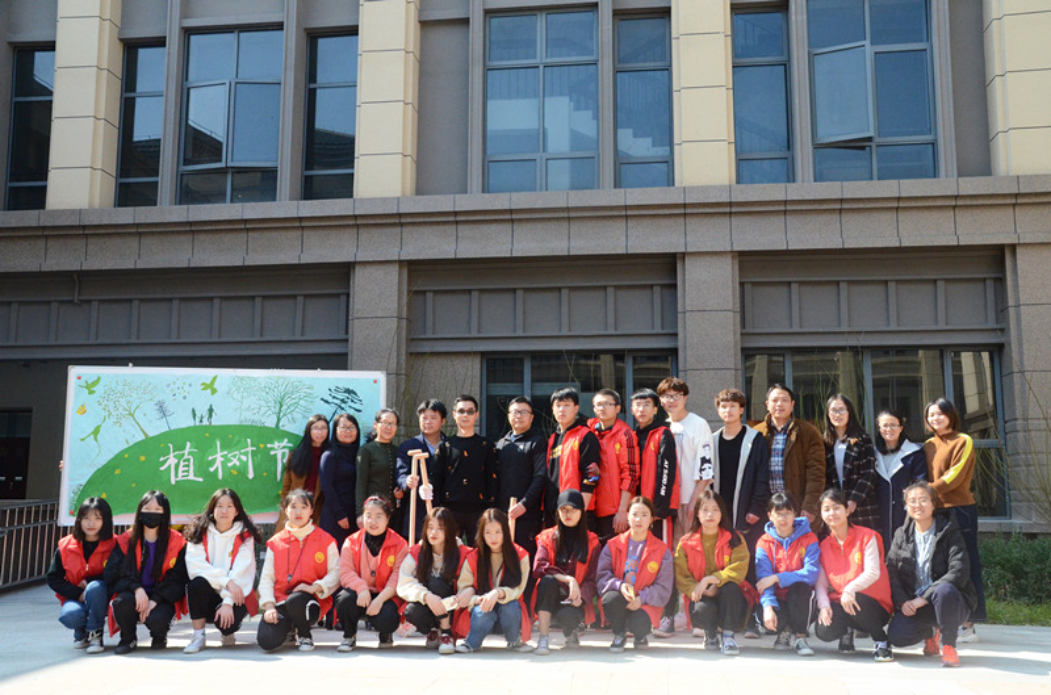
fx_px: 1048
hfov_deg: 53.2
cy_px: 348
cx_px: 526
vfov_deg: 36.7
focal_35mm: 36
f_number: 8
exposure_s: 1/1000
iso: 2000
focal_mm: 24
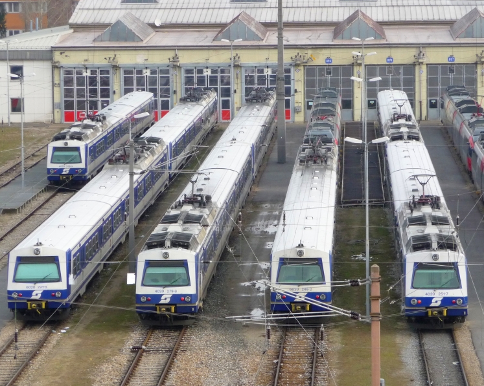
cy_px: 193
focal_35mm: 183
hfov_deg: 10.6
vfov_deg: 8.4
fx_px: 2620
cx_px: 230
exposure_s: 1/500
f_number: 4.8
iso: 250
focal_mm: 27.1
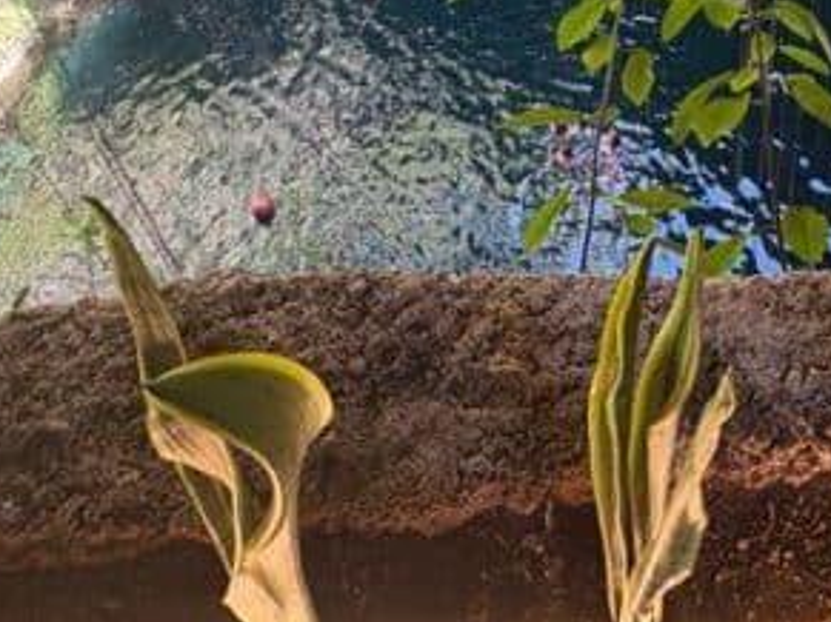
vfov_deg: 30.3
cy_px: -191
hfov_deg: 47.0
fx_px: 888
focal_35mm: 37
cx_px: 685
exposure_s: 1/60
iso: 250
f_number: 2.2
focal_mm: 2.22
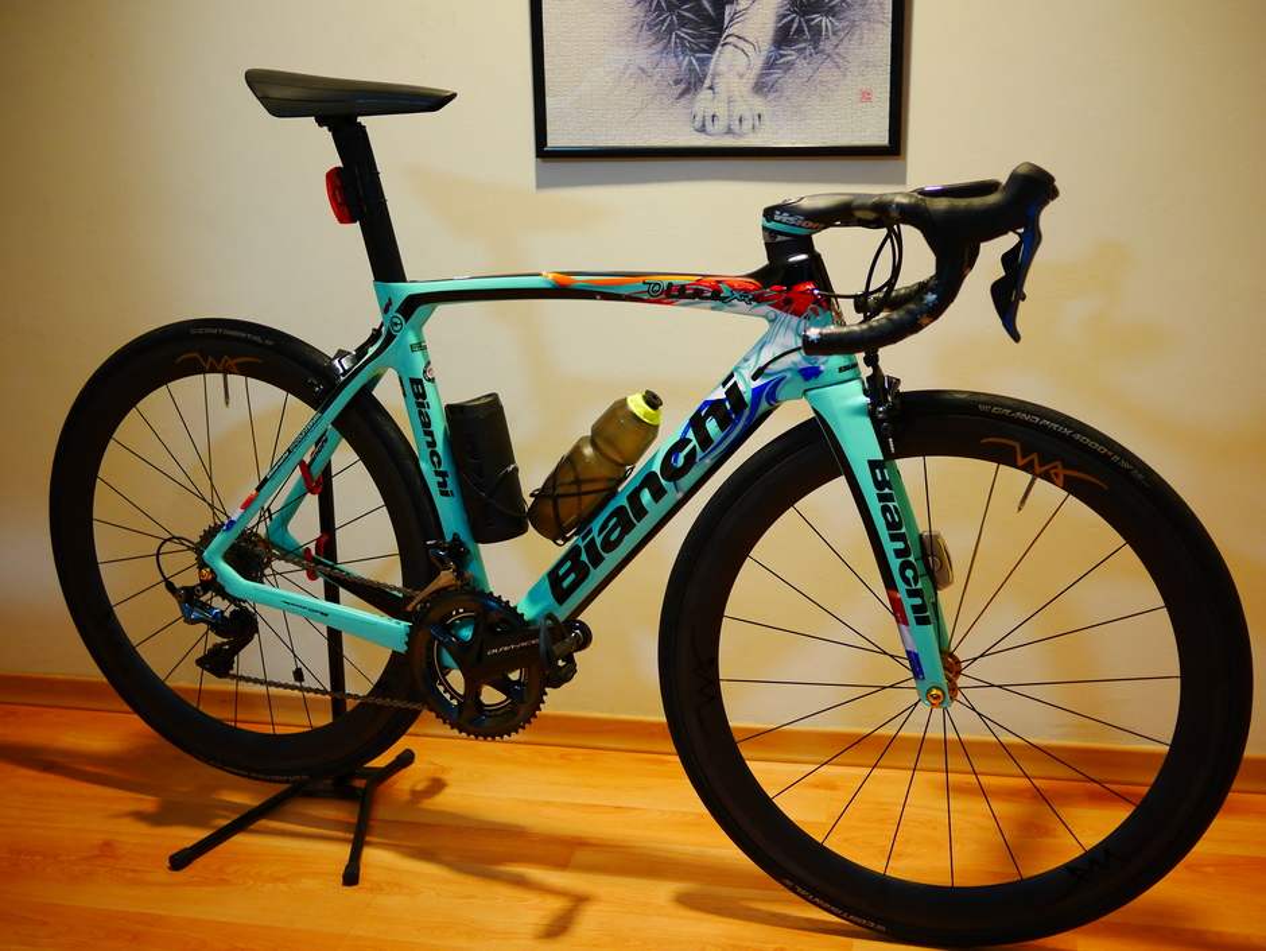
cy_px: 476
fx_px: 1464
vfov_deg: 36.0
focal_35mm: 40
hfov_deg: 46.8
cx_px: 633
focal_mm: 20
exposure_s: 1/60
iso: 800
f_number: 1.7
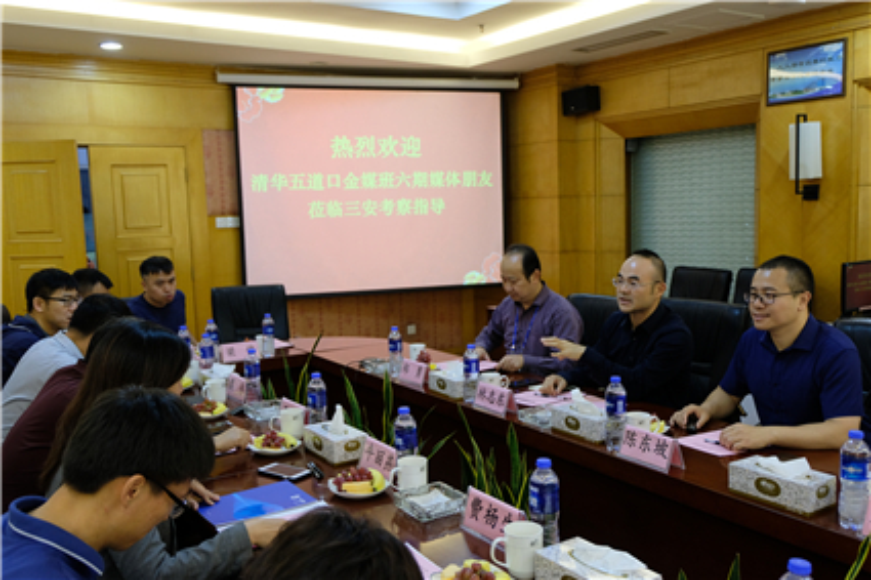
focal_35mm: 32
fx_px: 774
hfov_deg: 58.7
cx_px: 436
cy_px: 290
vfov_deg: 41.1
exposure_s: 1/42
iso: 800
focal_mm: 21.1
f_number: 4
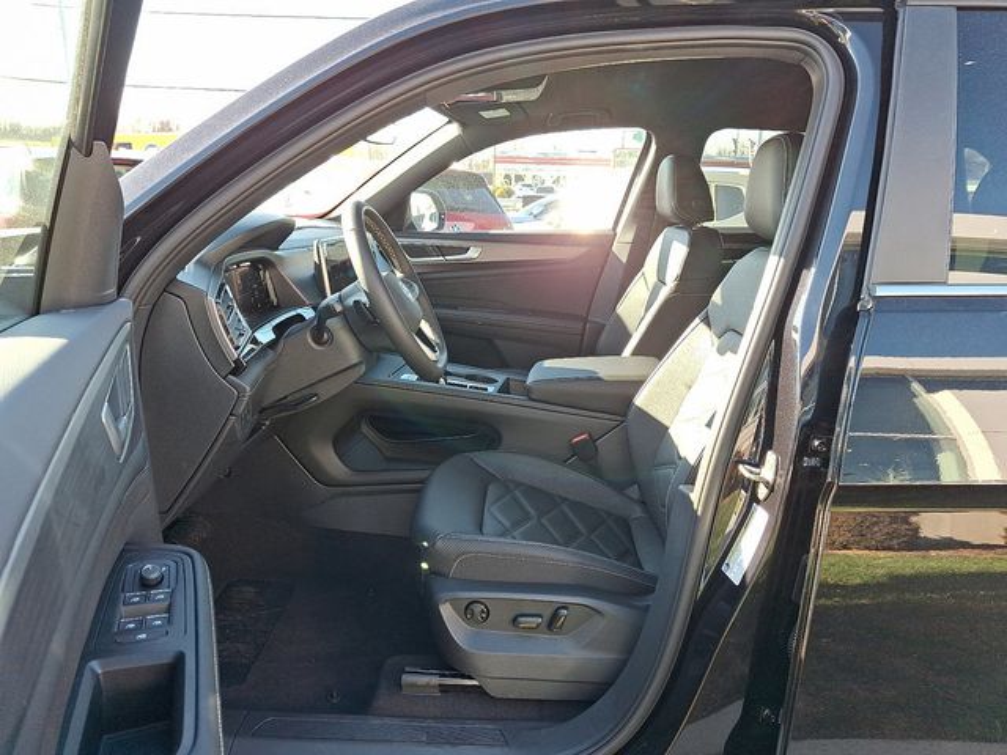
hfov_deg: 69.4
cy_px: 378
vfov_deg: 54.9
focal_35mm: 25
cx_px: 504
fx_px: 727
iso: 25
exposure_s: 1/100
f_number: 1.8
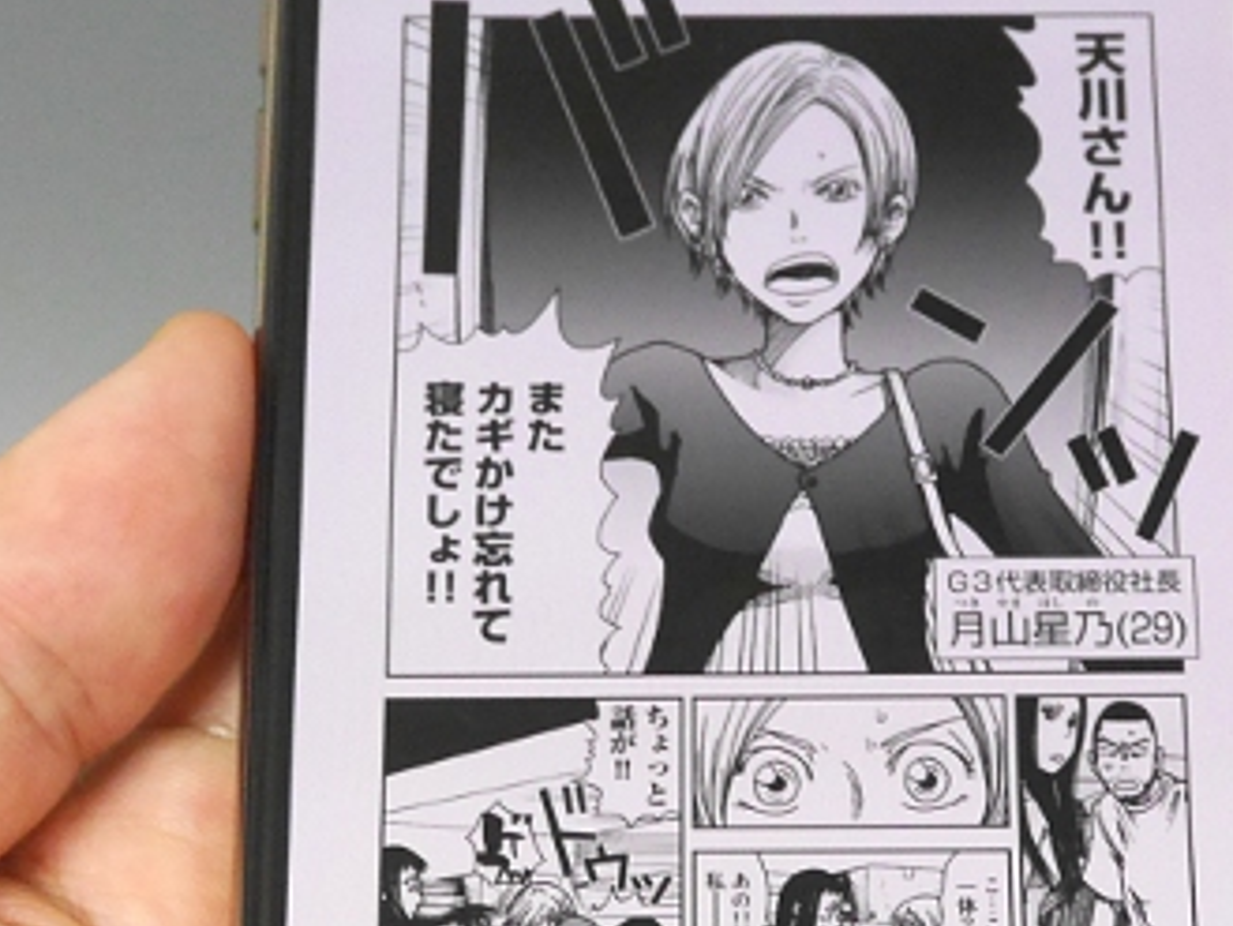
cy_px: 656
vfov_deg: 14.5
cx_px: 813
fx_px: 3635
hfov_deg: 19.2
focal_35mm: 102
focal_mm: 21
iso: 1600
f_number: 4.5
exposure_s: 1/60
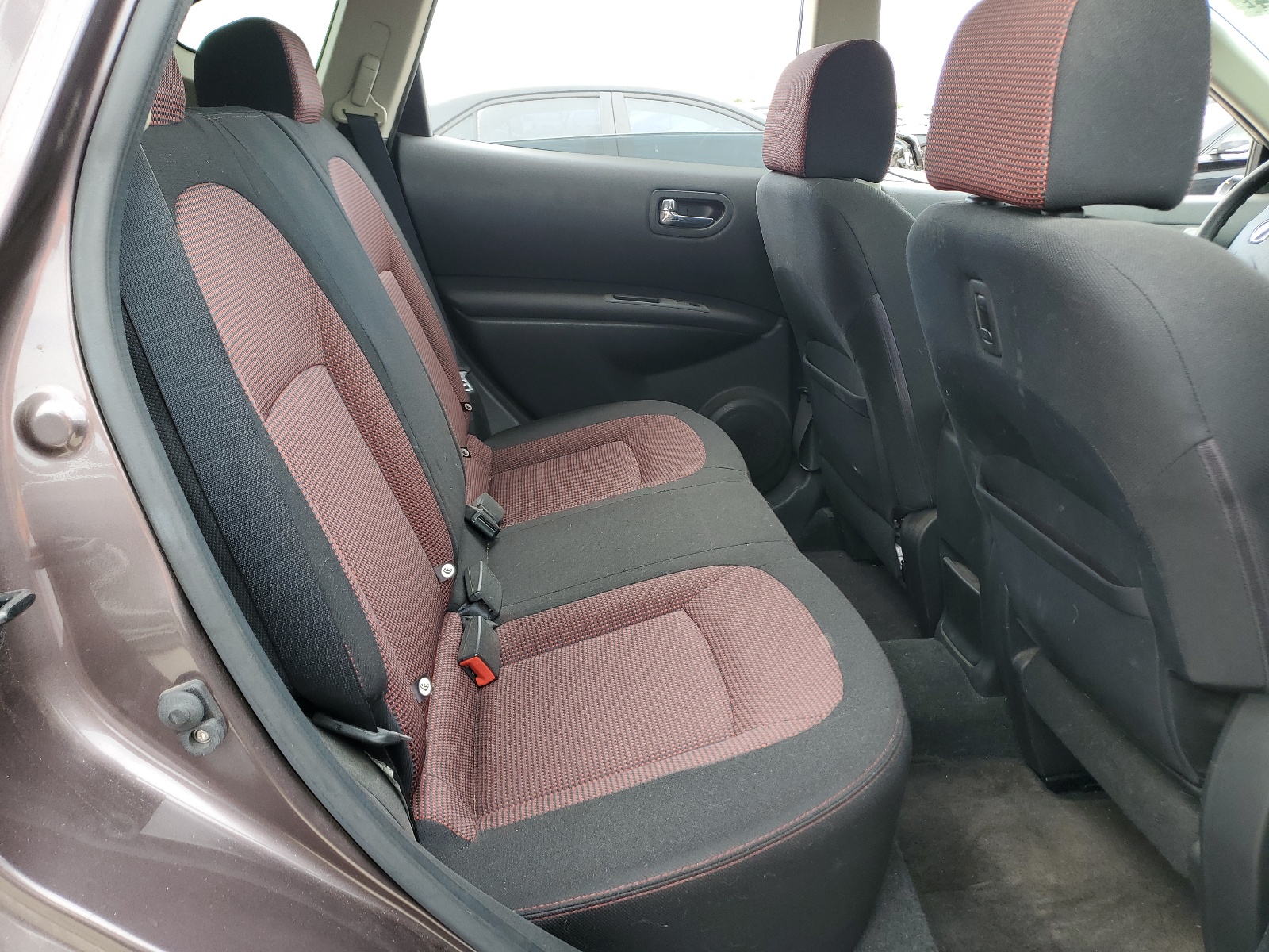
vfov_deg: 53.1
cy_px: 476
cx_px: 634
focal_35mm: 26
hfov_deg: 67.3
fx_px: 953
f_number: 1.5
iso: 50
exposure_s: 1/169
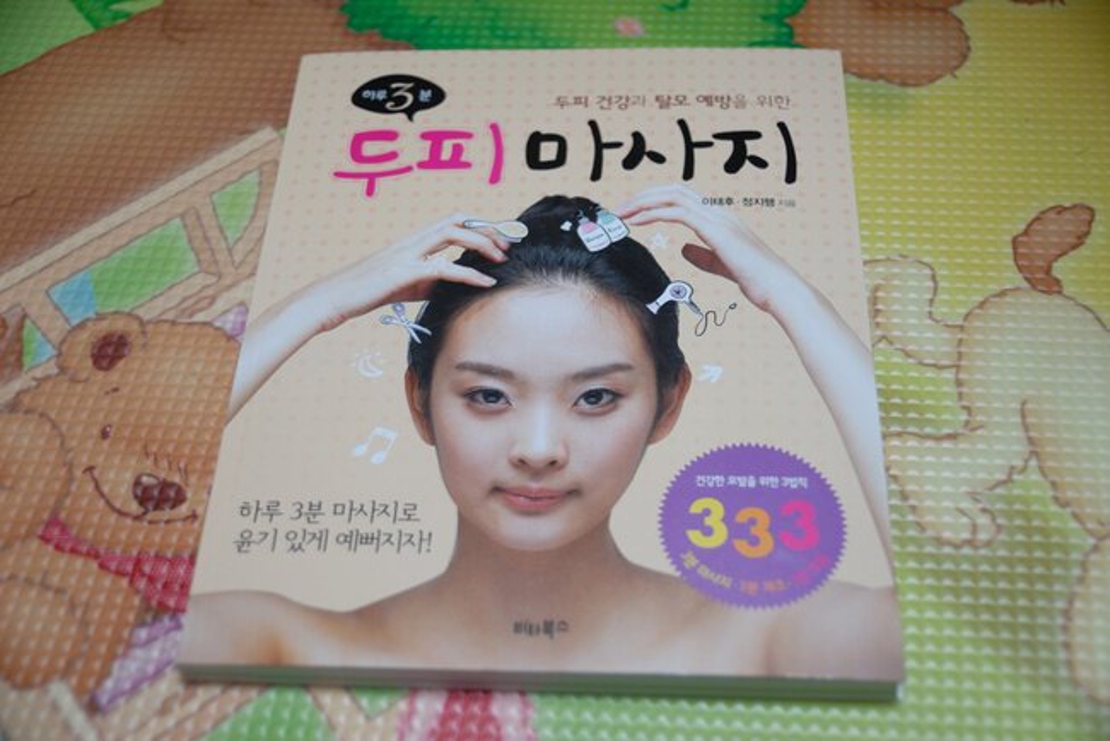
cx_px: 555
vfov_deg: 29.0
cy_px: 370
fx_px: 1434
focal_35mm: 46
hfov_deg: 42.3
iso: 100
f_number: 2.8
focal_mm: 31
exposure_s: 1/25
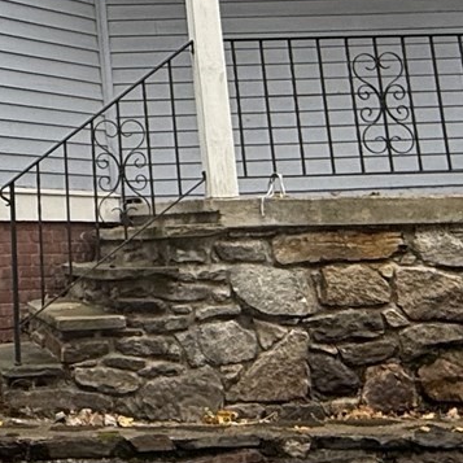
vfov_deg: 23.1
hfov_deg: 22.8
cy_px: -19
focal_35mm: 71
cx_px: -53
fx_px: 1074
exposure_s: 1/137
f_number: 2.2
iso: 50
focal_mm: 2.22
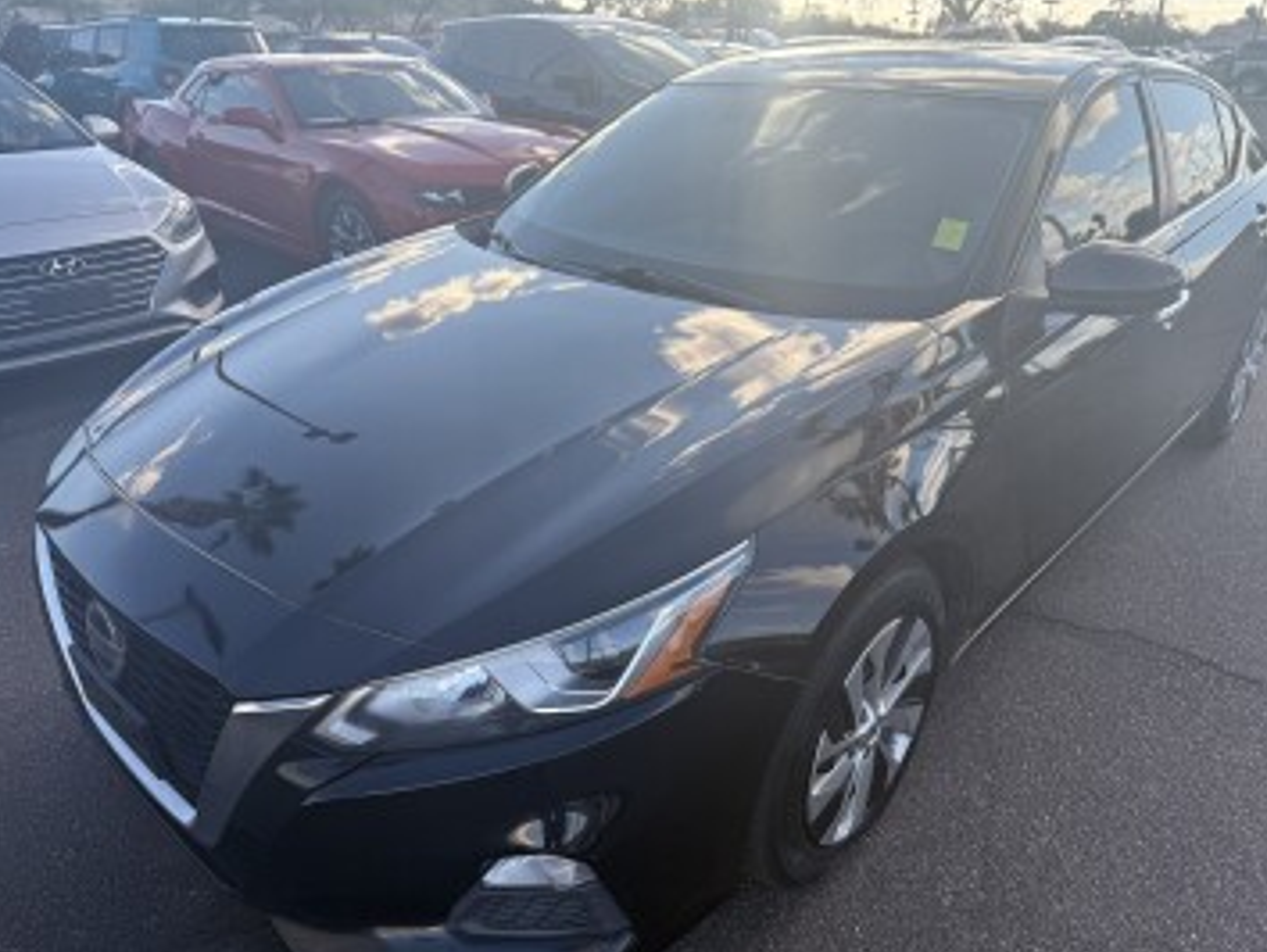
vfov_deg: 54.9
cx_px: 646
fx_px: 916
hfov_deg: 69.3
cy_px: 485
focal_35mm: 25
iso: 80
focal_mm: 6.76
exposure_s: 1/822
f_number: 1.78
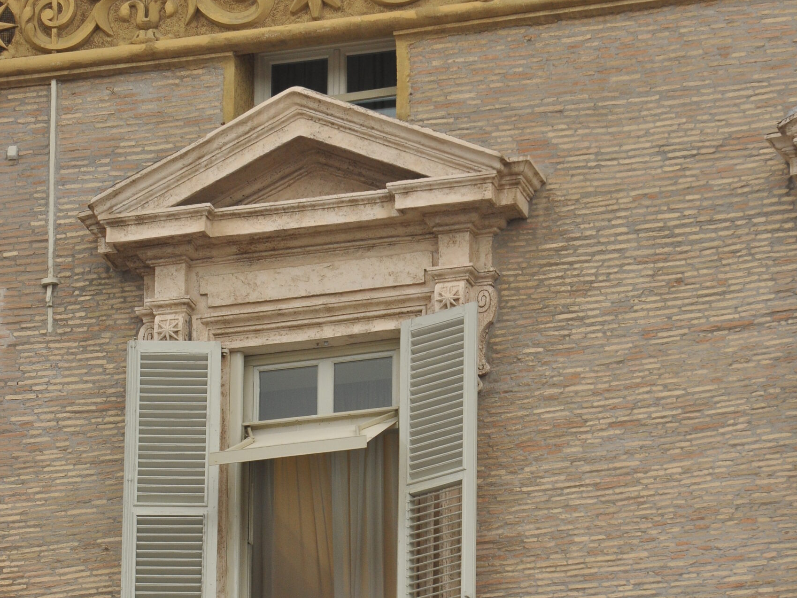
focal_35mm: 652
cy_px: 452
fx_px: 15013
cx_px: 399
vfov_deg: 2.3
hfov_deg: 3.0
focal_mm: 300
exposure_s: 1/320
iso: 450
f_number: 13
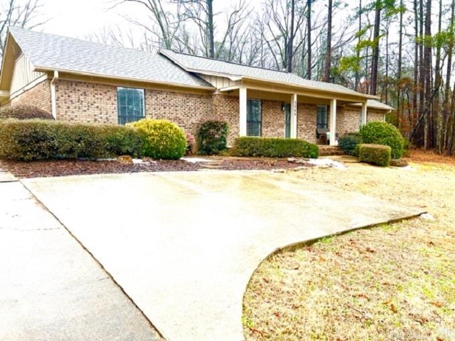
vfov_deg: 53.1
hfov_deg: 67.3
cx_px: 228
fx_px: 342
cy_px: 170
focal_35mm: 26
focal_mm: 5.7
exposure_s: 1/246
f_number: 1.5
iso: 40
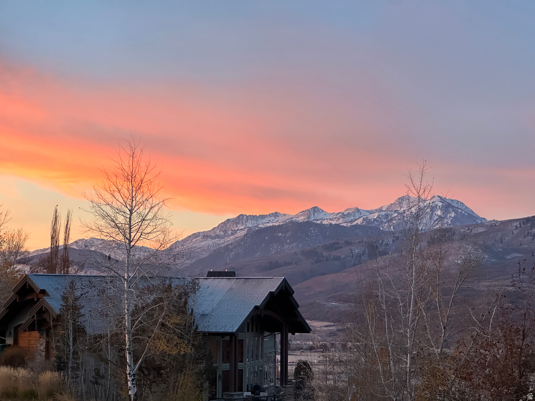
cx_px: 268
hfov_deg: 25.3
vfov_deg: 19.1
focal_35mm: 77
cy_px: 200
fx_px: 1190
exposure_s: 1/96
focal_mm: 9
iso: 250
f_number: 2.8
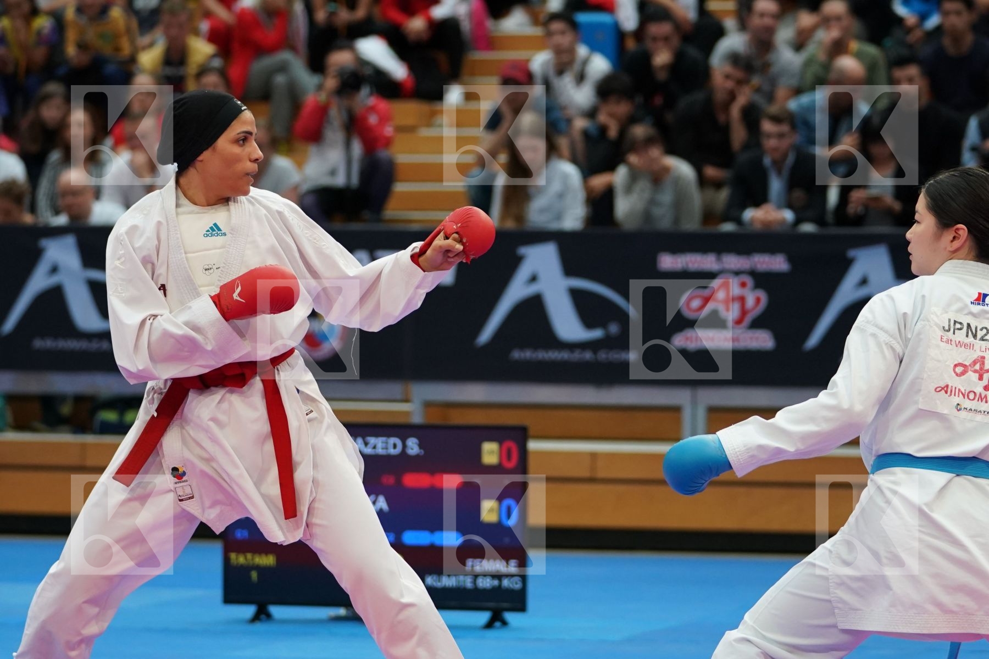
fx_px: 4285
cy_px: 330
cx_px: 494
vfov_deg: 8.8
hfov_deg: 13.2
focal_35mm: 156
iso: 2000
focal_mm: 104
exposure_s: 1/1000
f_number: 2.8
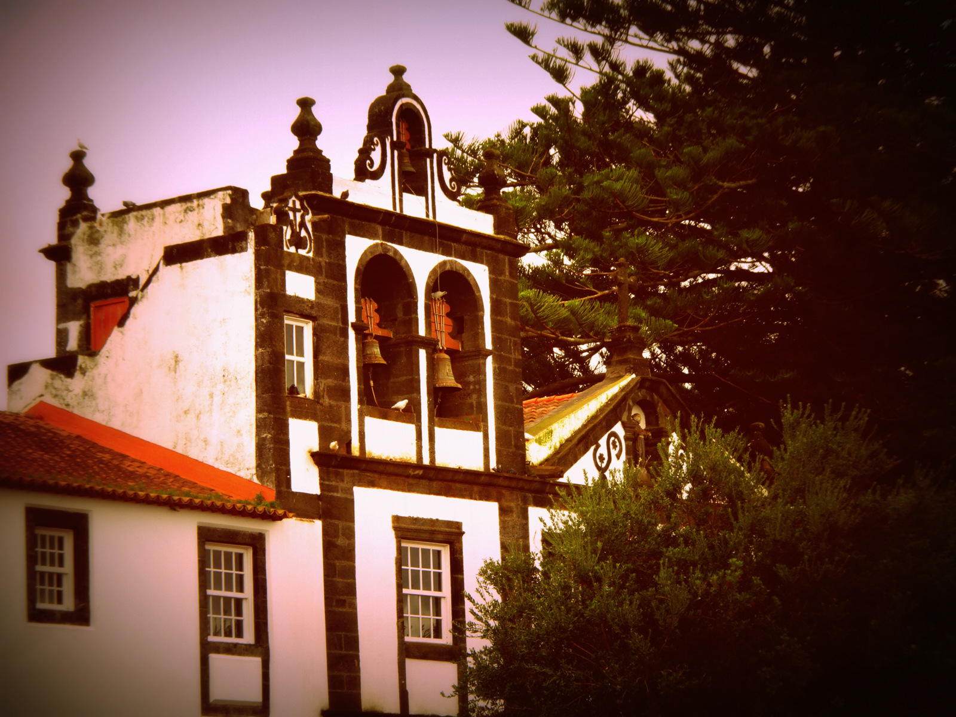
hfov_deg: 16.6
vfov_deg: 12.5
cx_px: 478
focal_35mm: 119
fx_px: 3286
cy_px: 358
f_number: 5.6
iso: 80
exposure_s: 1/125
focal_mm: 20.29
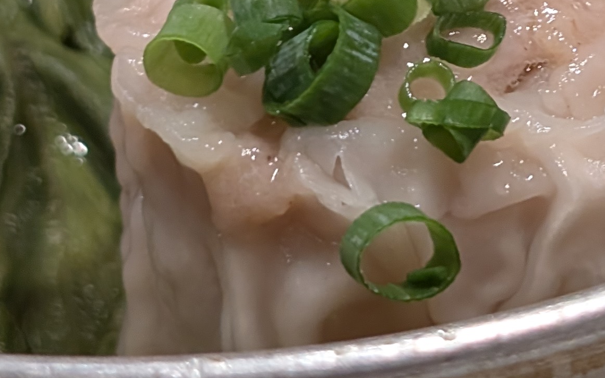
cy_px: -57
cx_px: 371
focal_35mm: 183
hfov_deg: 11.4
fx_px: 3017
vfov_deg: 7.1
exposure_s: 1/24
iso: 133
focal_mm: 6.9
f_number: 1.68
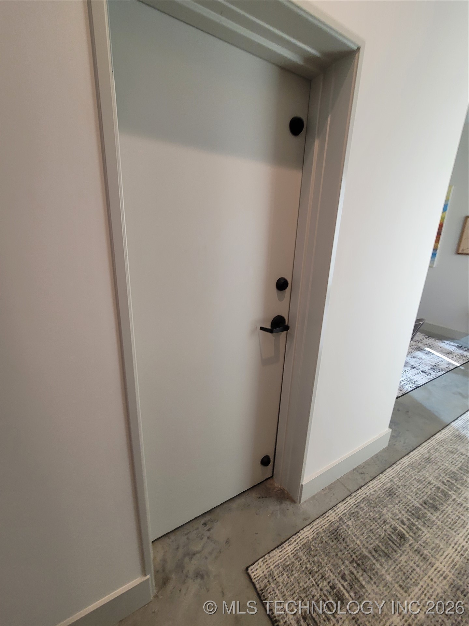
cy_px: 313
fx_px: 235
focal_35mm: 13
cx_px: 234
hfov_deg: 89.9
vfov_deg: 106.2
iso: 125
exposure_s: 1/60
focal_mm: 2.2
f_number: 2.2
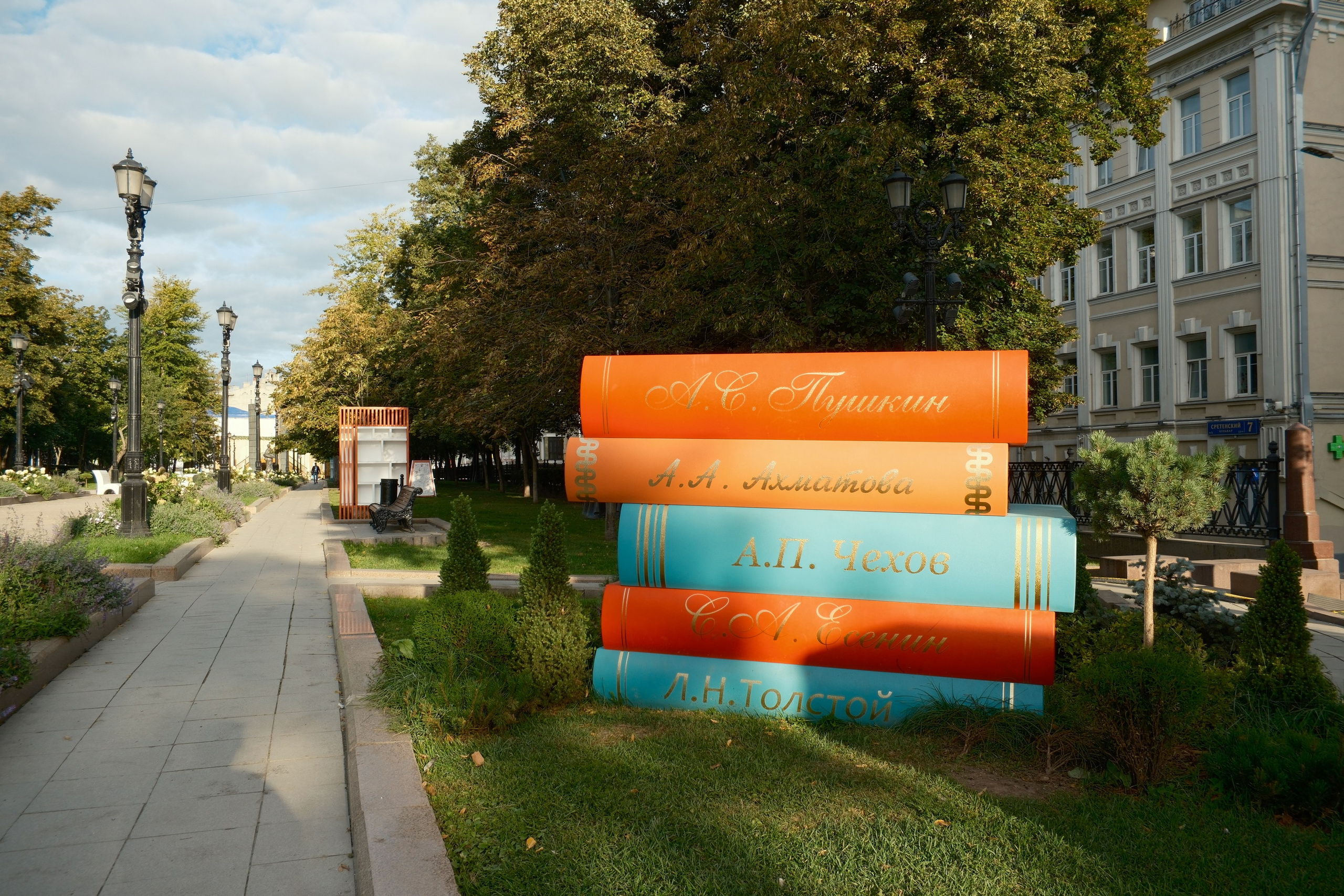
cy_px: 448
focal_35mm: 27
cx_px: 672
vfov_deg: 47.9
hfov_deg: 67.4
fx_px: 1008
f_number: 8
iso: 320
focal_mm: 18
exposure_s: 1/220
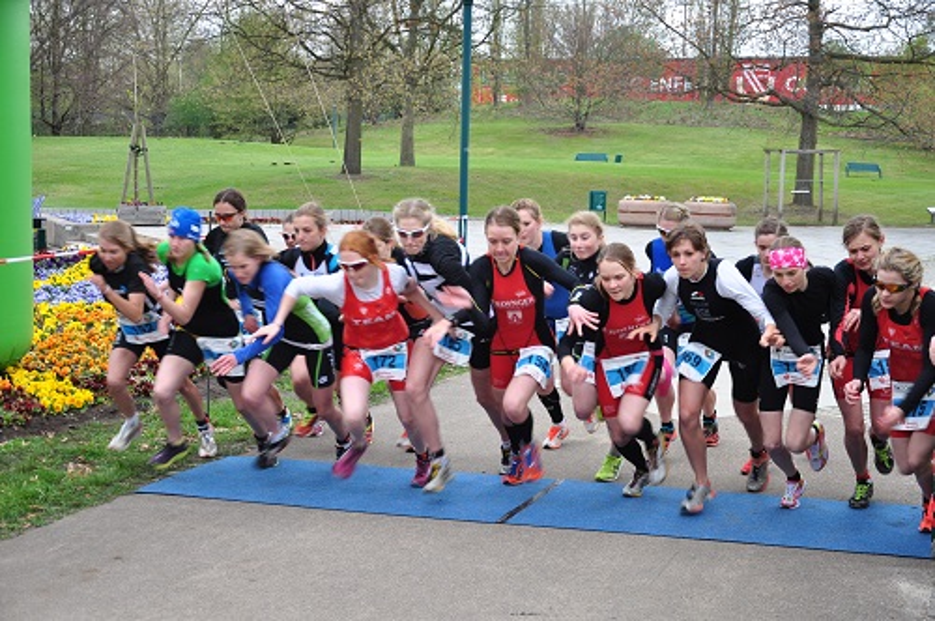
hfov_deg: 35.1
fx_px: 1478
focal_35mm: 57
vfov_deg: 23.7
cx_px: 468
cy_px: 310
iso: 250
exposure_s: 1/80
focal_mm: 38
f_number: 4.5
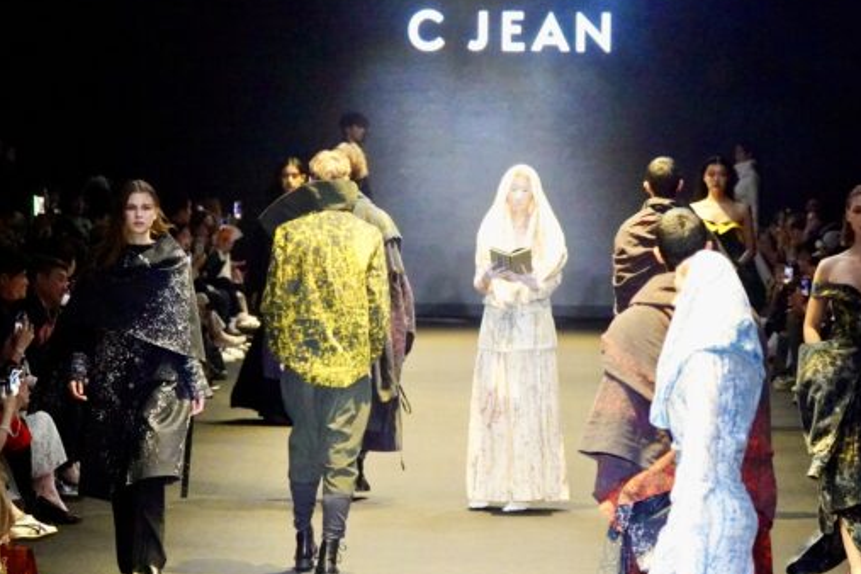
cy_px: 287
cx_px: 506
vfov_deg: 8.2
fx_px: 3994
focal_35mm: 167
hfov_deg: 12.3
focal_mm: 94
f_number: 4
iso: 16000
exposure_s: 1/250
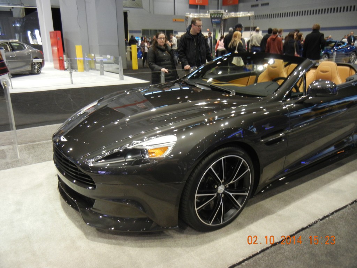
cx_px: 178
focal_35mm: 30
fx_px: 309
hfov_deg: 60.0
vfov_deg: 46.8
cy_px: 134
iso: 400
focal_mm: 5.4
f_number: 3.5
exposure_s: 1/45
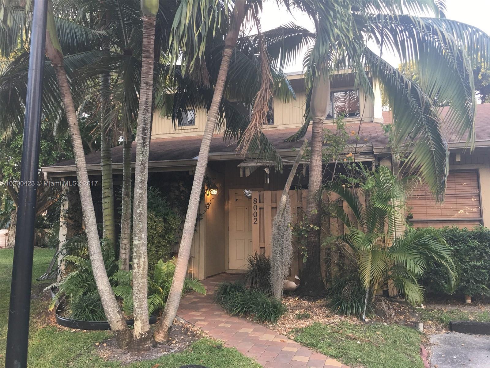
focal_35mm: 29
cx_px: 245
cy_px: 184
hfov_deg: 61.7
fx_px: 411
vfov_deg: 48.2
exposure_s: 1/30
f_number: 2.2
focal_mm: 4.15
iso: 25
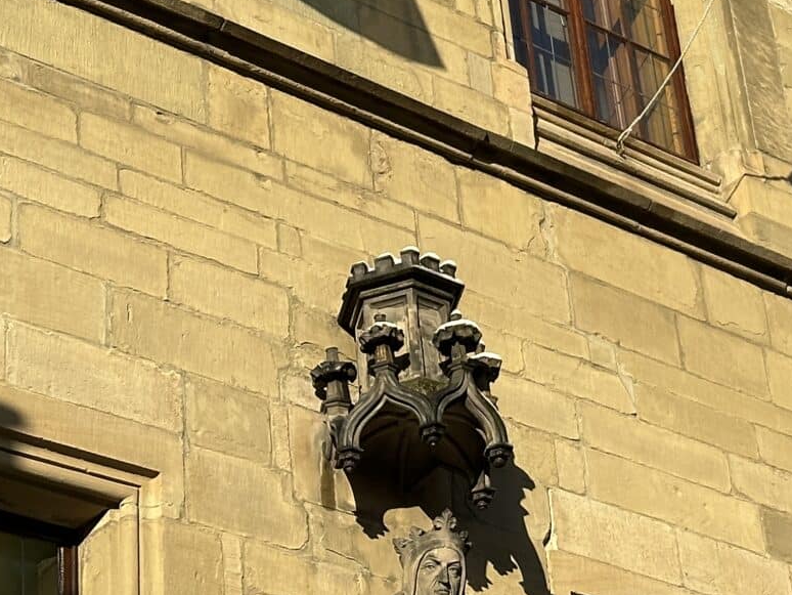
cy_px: -24
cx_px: 993
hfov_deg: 14.9
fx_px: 2907
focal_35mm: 127
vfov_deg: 11.5
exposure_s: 1/3472
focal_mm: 6.86
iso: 64
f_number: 1.78
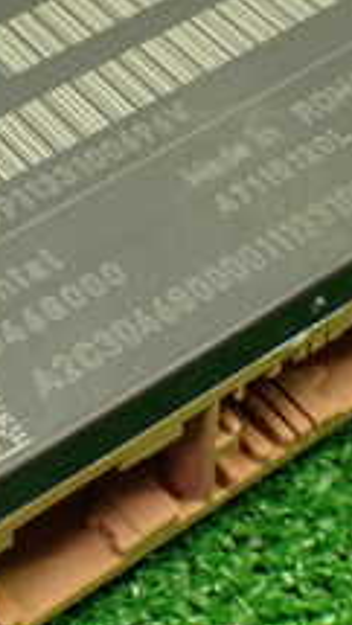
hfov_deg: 13.2
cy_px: 230
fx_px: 1509
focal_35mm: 91
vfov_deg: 23.3
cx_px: 41
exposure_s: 1/125
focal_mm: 5.4
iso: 640
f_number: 2.3
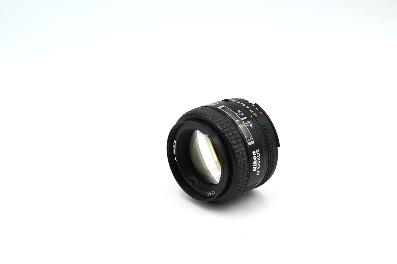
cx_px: 198
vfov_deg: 19.4
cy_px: 132
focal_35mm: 70
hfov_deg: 28.9
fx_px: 771
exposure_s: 1/50
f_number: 14
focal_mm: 70
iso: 200
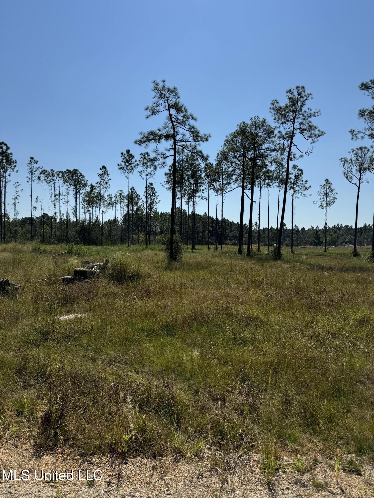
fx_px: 346
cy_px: 249
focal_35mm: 24
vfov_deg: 71.6
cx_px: 187
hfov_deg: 56.8
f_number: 1.78
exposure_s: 1/9009
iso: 80
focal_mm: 6.76
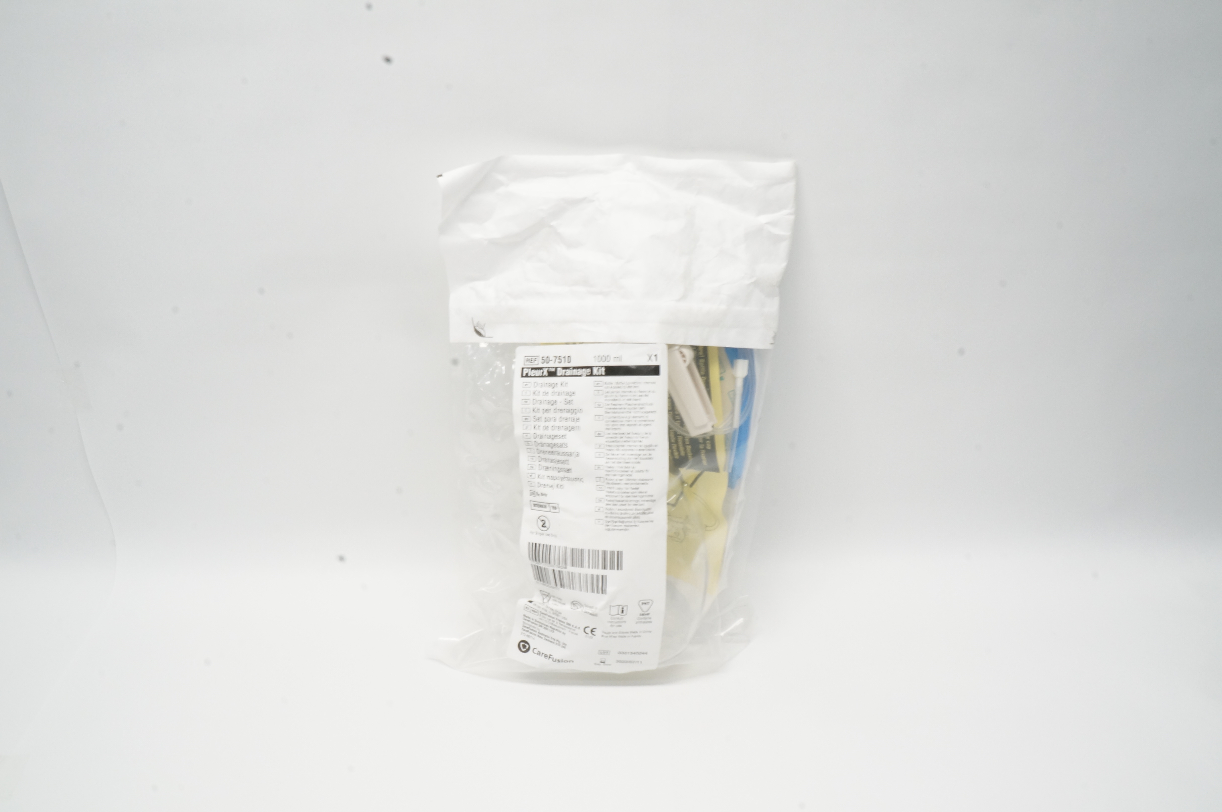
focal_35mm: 30
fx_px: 1017
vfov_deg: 43.5
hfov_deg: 62.0
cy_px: 406
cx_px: 611
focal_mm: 20
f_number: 22
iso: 800
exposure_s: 1/5
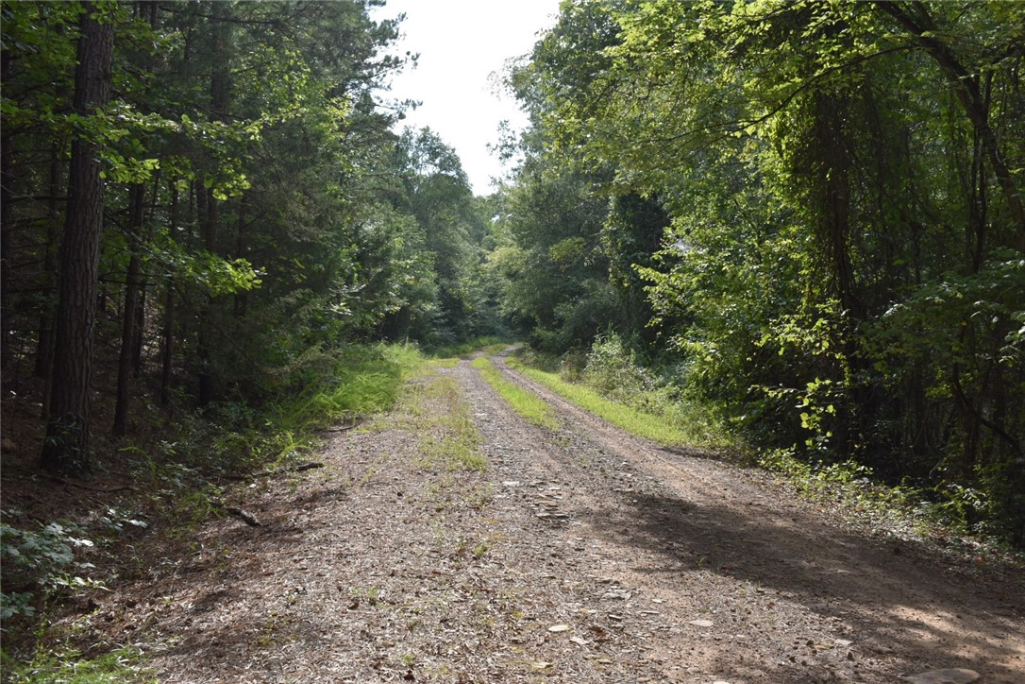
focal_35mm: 38
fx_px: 1068
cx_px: 512
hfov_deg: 51.3
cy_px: 342
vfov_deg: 35.5
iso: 100
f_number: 7.1
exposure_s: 1/200
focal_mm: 25
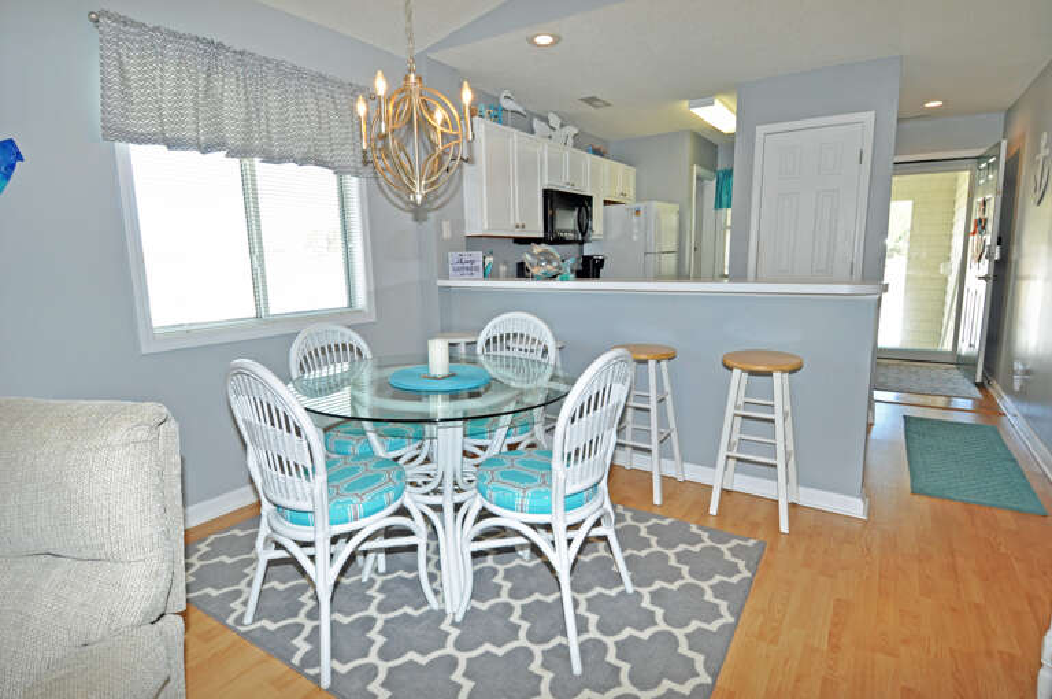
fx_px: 525
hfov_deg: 90.1
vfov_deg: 67.2
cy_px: 350
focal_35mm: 18
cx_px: 526
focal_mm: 12
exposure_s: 1/125
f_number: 5.6
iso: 400
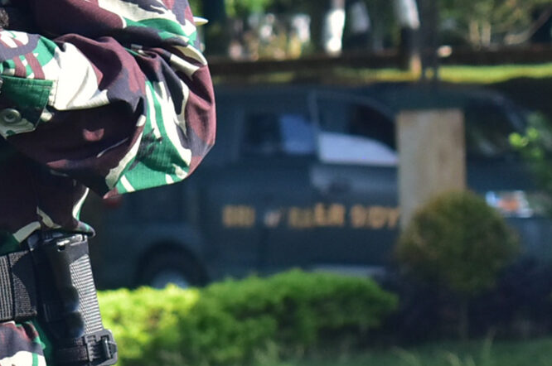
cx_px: -293
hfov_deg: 1.2
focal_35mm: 1731
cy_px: 16
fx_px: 26503
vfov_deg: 0.8
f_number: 6.3
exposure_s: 1/250
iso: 200
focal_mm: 300
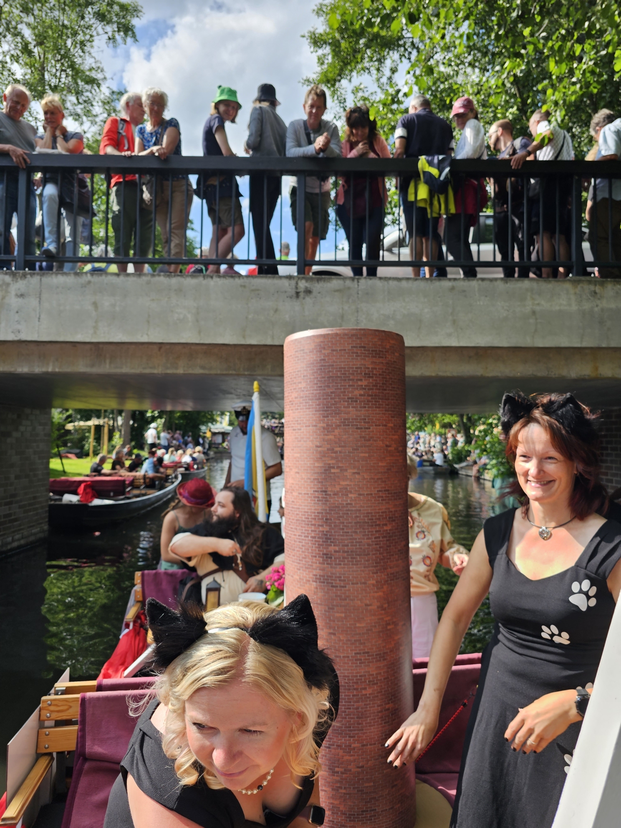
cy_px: 414
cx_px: 310
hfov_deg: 58.9
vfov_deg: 73.9
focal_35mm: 23
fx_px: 550
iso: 10
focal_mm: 6.3
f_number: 1.7
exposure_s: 1/328
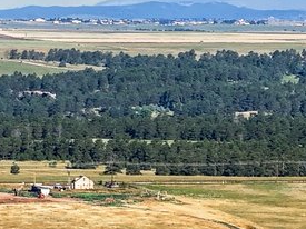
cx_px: 382
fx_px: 4612
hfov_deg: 3.8
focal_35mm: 522
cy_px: 173
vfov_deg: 2.8
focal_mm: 19.35
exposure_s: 1/1250
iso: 100
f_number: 2.8
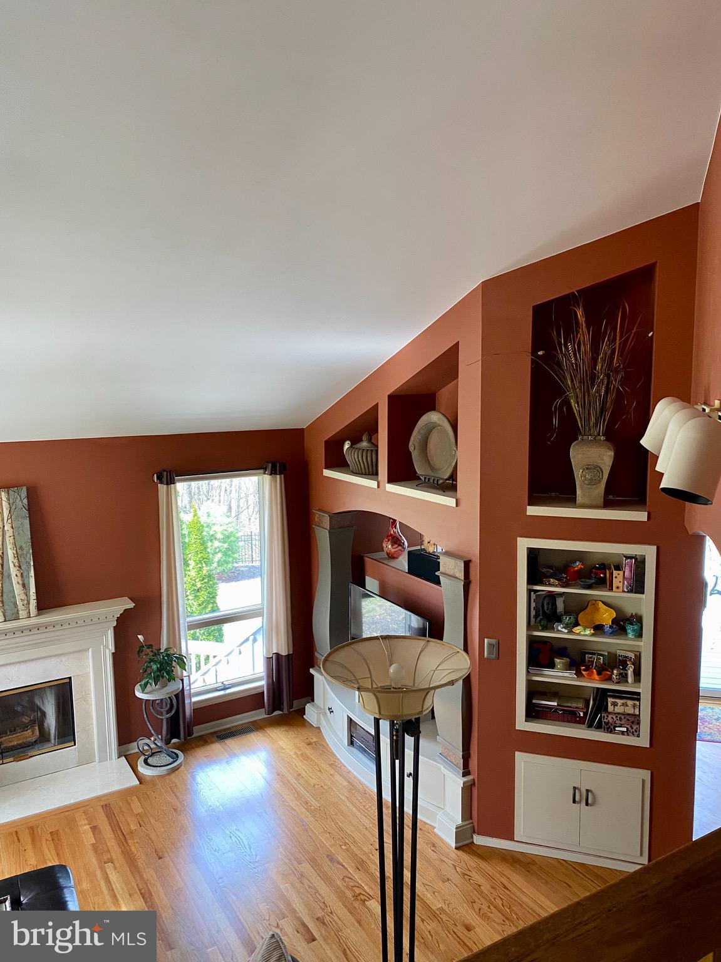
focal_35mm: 26
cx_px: 360
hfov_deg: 53.0
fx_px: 722
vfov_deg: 67.3
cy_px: 481
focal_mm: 4.25
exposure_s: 1/77
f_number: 1.8
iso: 125
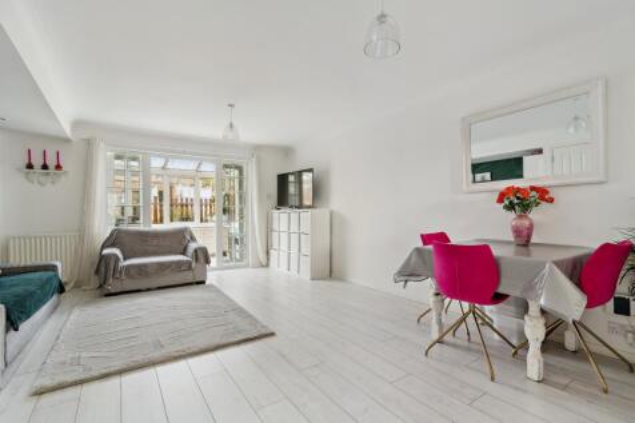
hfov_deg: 96.8
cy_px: 212
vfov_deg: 73.7
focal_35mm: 16
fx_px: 282
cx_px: 318
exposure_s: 1/2.5
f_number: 5.6
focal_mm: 16
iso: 200
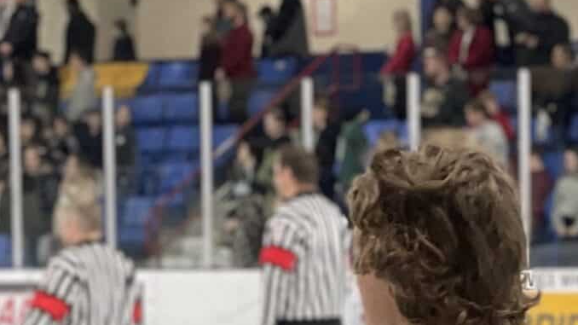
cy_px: 699
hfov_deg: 10.1
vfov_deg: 5.5
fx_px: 3279
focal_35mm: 214
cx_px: 394
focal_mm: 6
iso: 125
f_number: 2
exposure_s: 1/120
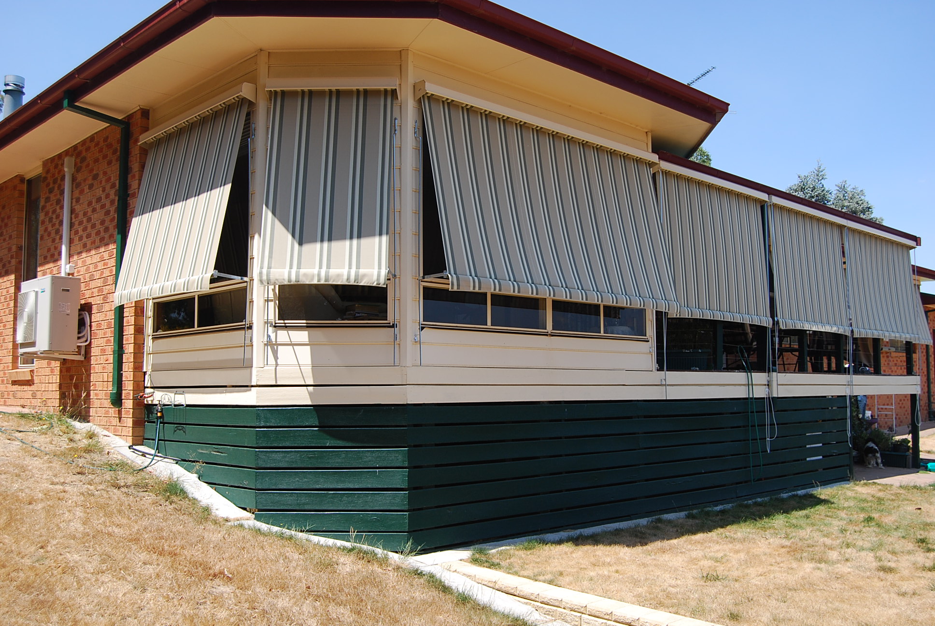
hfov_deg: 55.0
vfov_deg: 38.5
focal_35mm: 34
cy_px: 313
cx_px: 468
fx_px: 897
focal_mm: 23
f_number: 5.6
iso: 160
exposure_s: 1/125
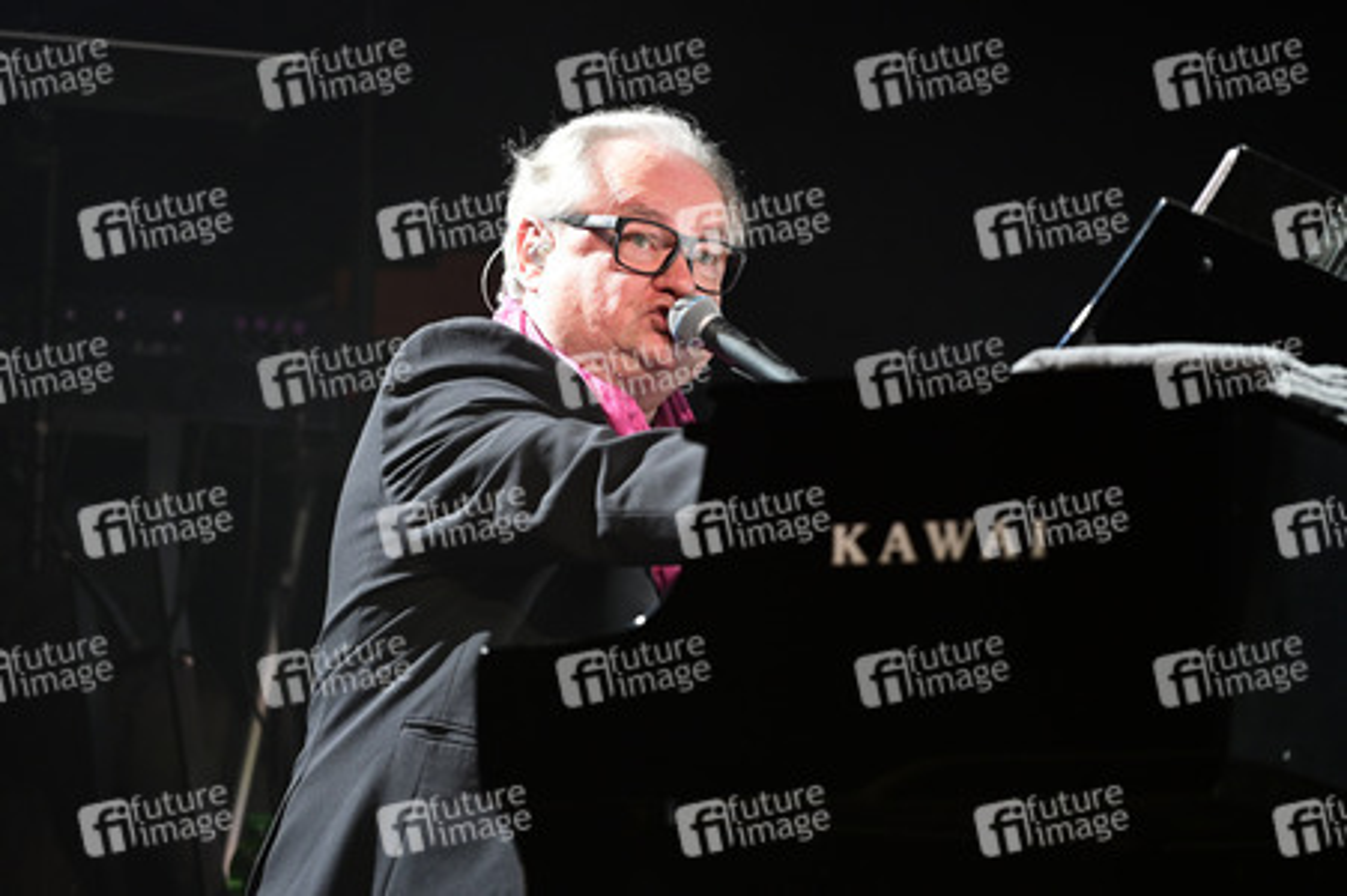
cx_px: 674
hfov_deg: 10.8
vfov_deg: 7.2
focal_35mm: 190
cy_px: 448
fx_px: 7104
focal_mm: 190
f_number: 3.2
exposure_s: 1/500
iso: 1600
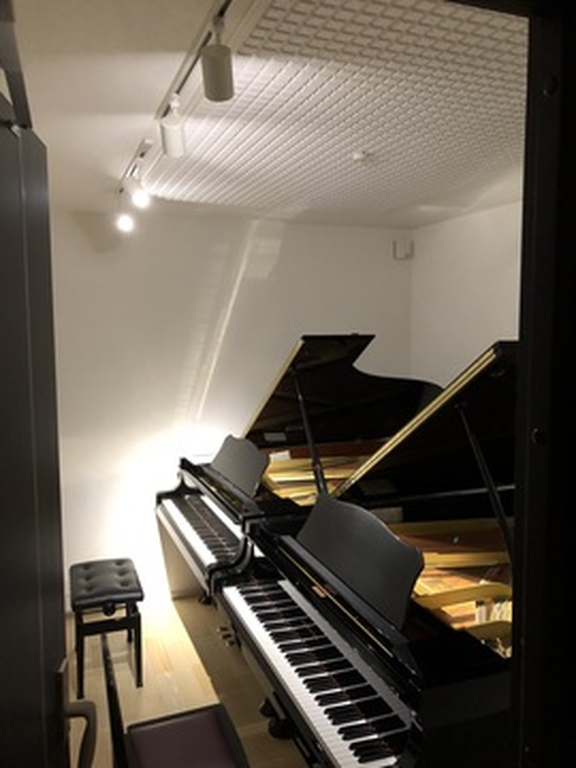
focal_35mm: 28
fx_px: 621
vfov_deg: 63.4
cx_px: 288
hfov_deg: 49.7
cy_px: 384
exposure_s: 1/7
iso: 100
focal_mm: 3.99
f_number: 1.8
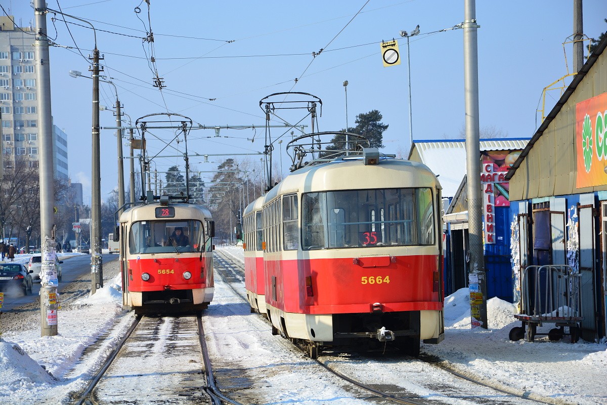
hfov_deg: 14.0
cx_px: 304
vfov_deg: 9.3
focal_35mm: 147
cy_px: 202
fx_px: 2478
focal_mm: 98
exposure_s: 1/400
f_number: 7.1
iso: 160
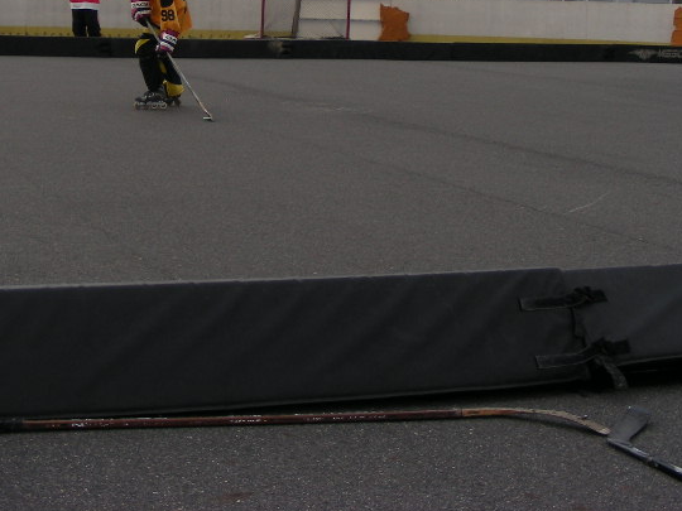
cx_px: 182
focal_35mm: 72
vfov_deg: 20.0
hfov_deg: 26.7
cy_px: 32
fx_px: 1419
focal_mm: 6.3
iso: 50
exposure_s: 1/390
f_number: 4
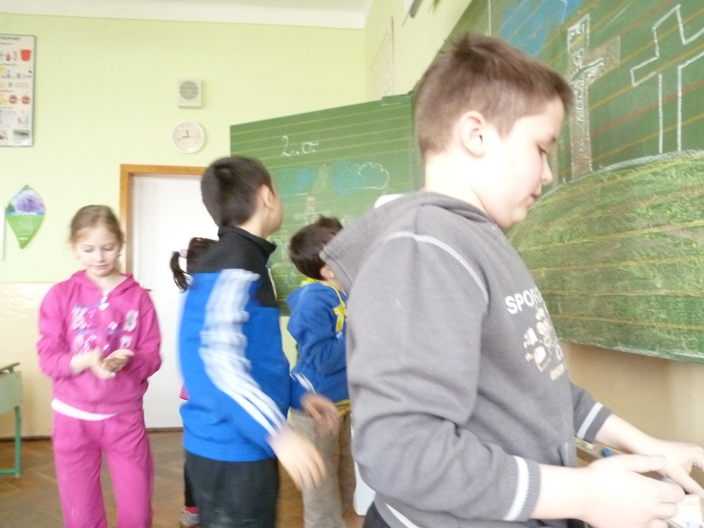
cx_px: 352
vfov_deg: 51.4
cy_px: 264
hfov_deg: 65.3
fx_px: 549
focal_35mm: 27
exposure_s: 1/15
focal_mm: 4.8
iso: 800
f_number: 2.8
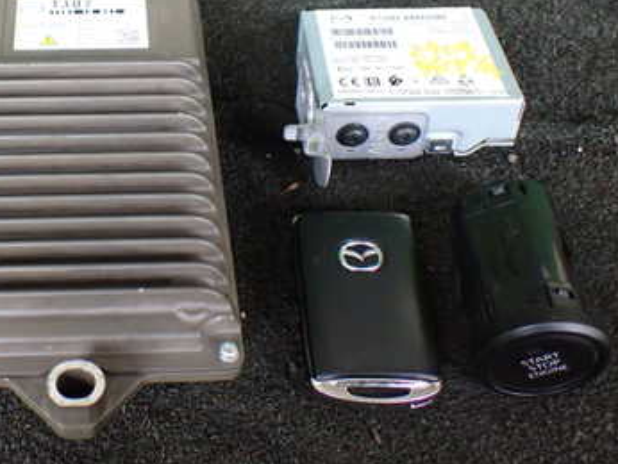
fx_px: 929
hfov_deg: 35.5
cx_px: 116
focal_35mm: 52
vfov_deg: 27.6
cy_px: 111
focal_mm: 5.4
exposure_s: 1/80
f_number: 2.3
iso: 800
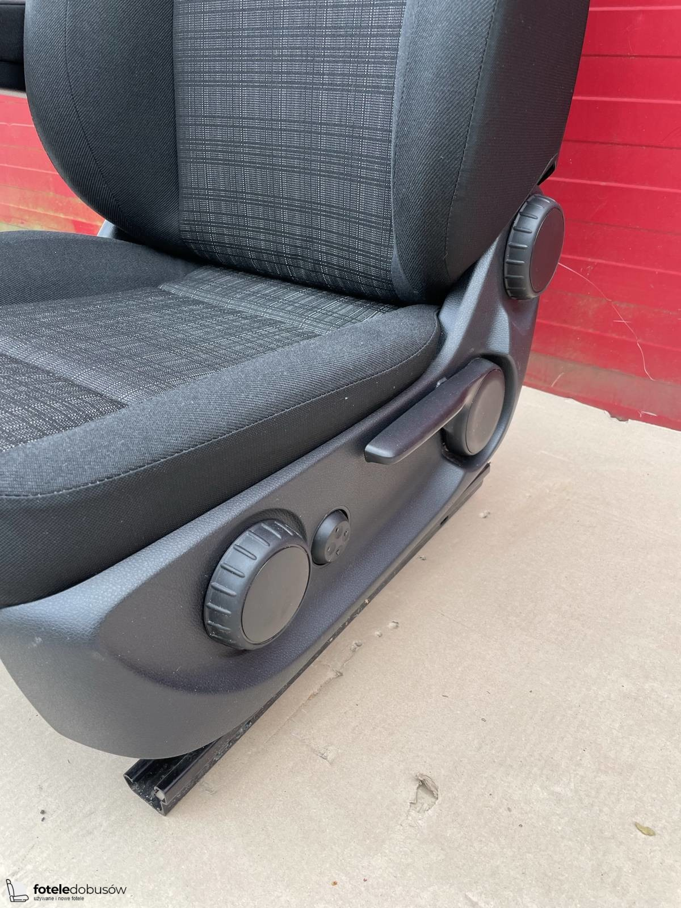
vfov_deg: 67.3
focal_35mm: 26
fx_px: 682
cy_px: 454
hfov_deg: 53.1
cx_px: 340
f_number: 1.6
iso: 32
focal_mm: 4.2
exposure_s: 1/191
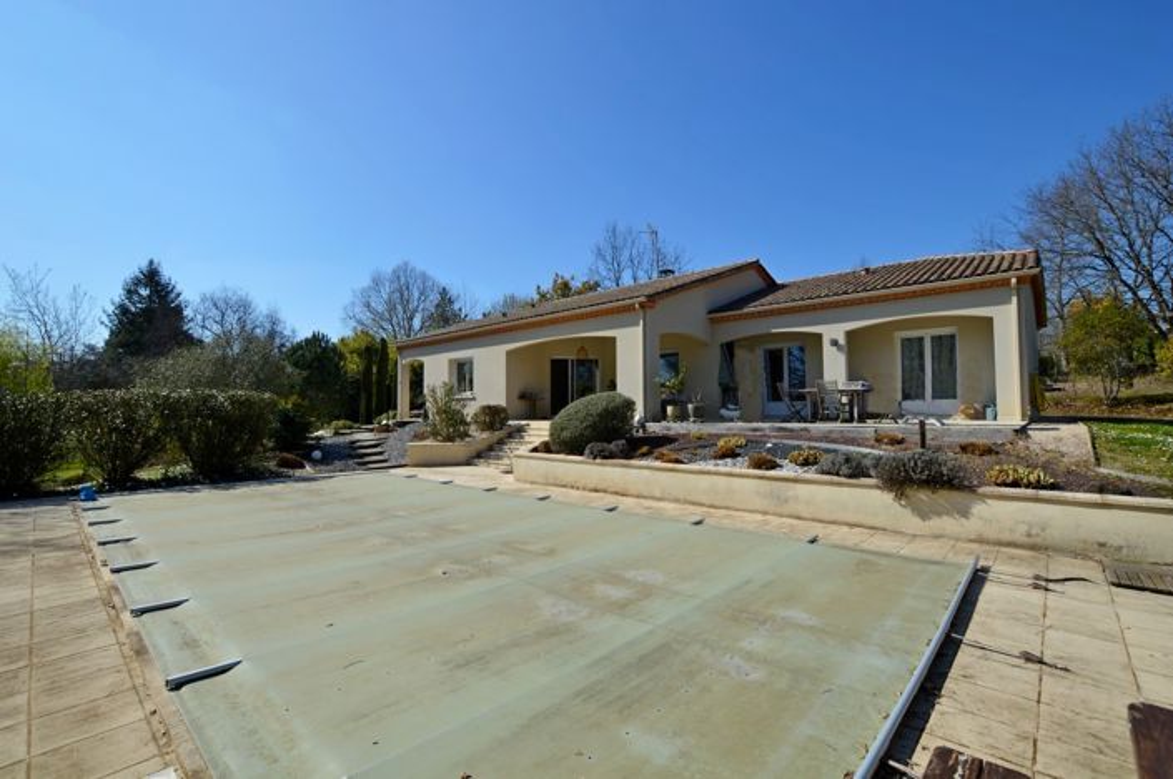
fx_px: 488
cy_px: 390
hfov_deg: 100.5
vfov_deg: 77.2
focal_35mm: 15
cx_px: 586
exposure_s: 1/250
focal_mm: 10
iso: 100
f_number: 8
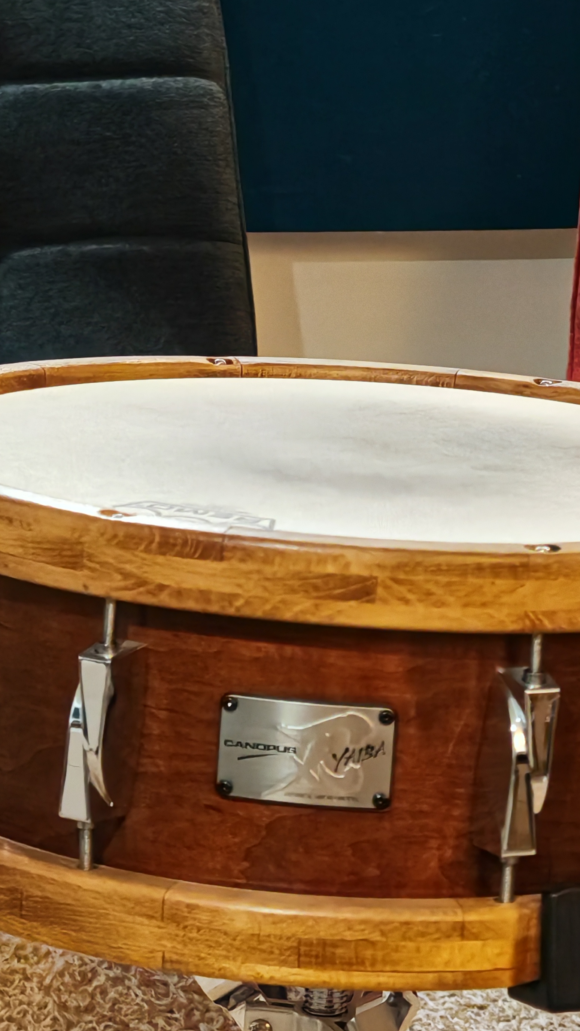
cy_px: 587
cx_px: 362
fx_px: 3445
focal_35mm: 126
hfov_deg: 9.6
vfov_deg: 17.0
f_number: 1.6
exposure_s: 1/40
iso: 800
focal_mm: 7.62
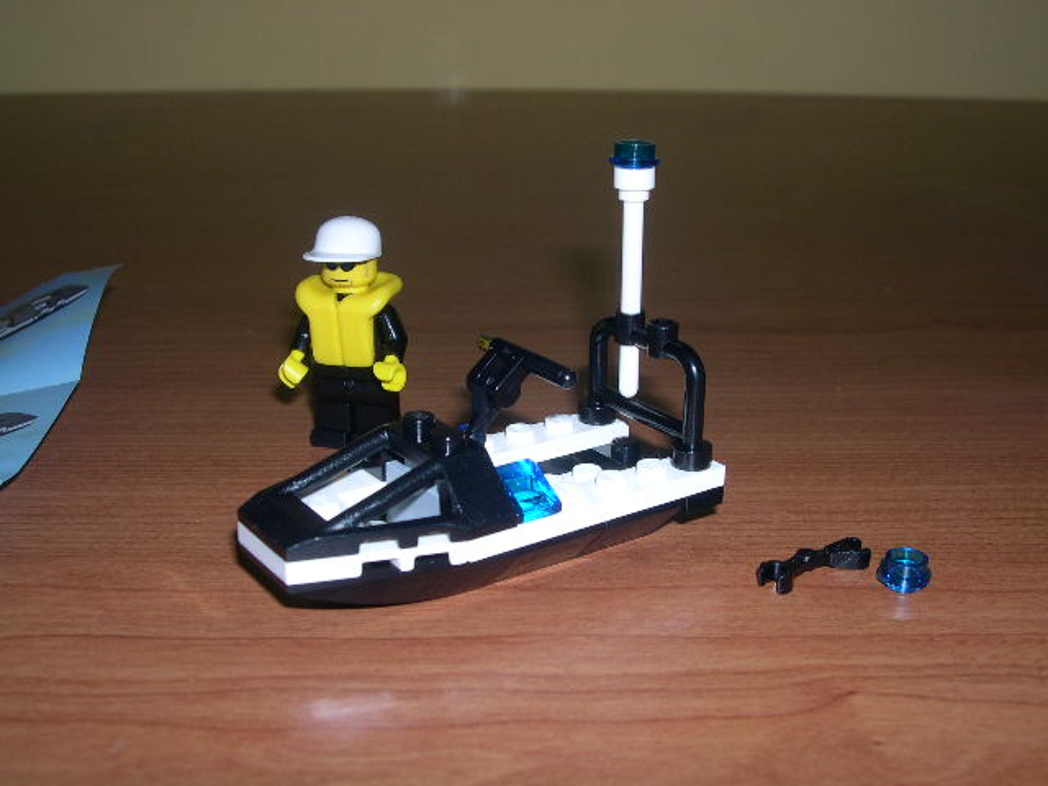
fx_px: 1272
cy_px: 393
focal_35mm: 42
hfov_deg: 44.8
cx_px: 524
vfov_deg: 34.3
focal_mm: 9
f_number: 8
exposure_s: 1/60
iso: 100
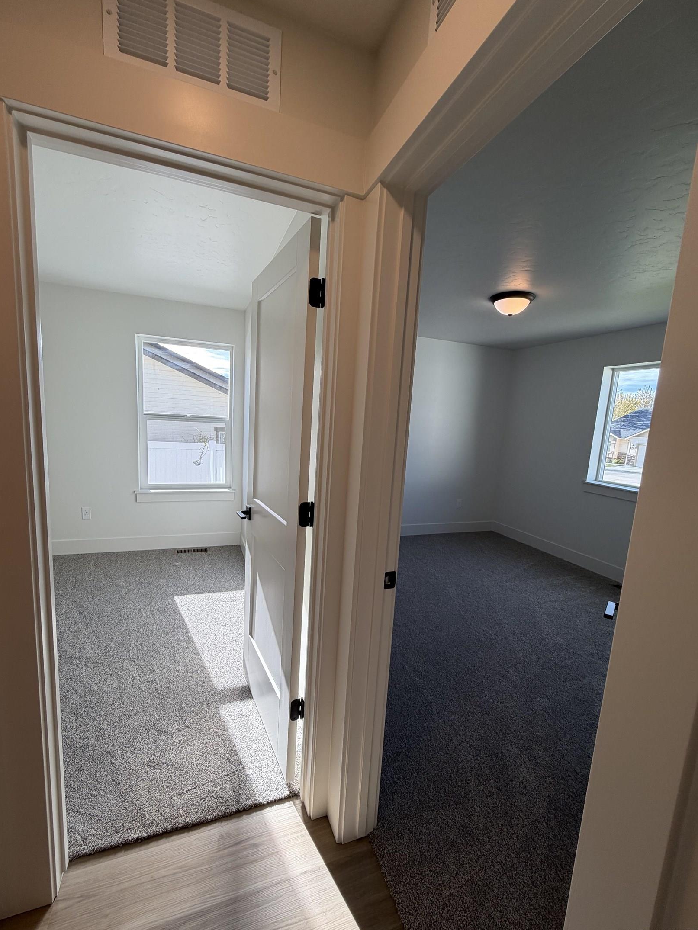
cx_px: 345
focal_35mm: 15
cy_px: 482
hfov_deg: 81.8
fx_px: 403
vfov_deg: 98.1
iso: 50
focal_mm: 2.22
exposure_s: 1/121
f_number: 2.2
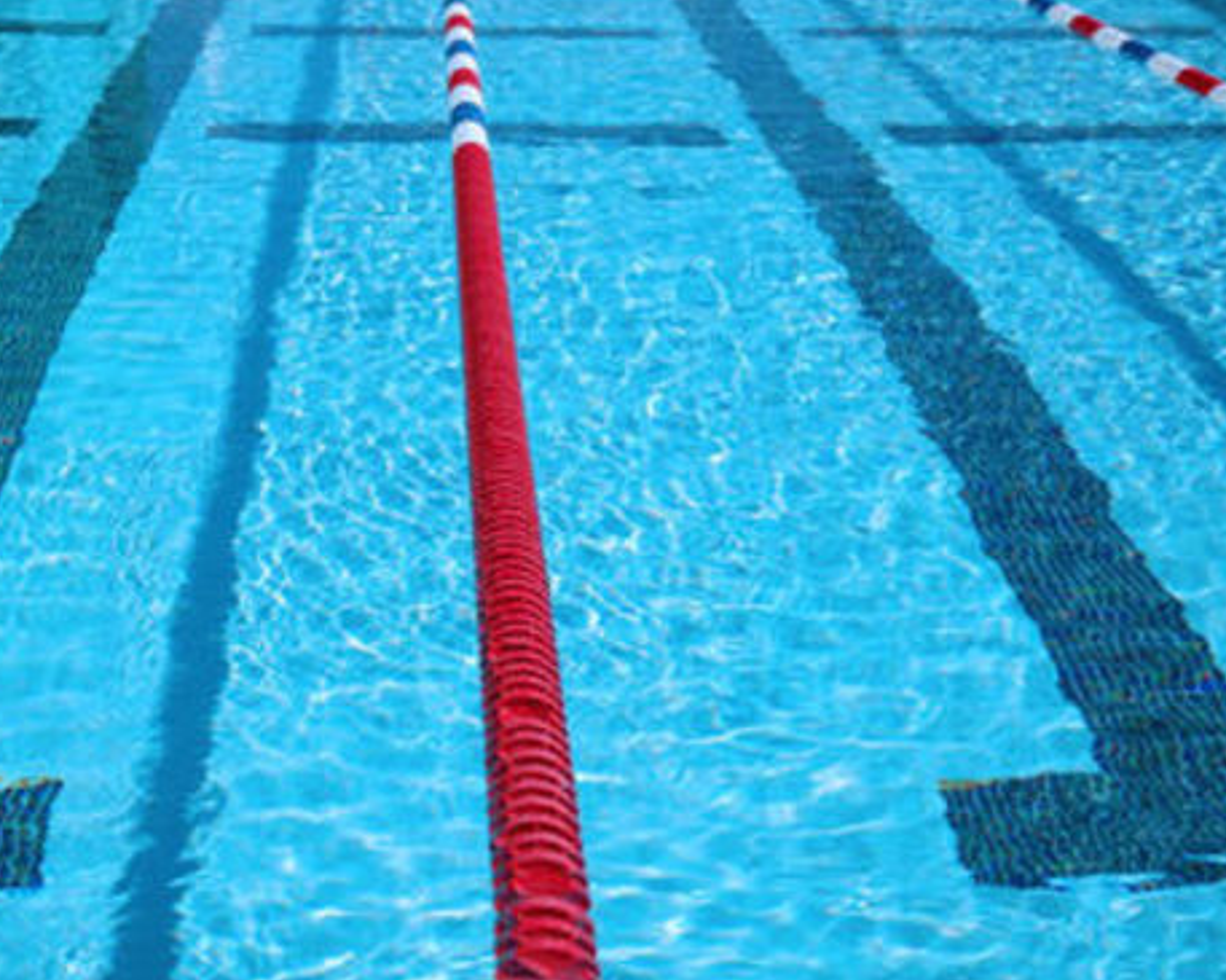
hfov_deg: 28.2
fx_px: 2430
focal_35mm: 67
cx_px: 432
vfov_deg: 22.8
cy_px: 439
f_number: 4.2
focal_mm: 34
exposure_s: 1/3200
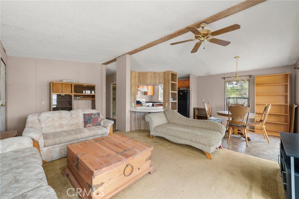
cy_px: 100
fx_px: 116
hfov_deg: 104.3
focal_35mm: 14
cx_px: 150
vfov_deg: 81.1
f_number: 7.1
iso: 400
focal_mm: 14
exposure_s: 1/3
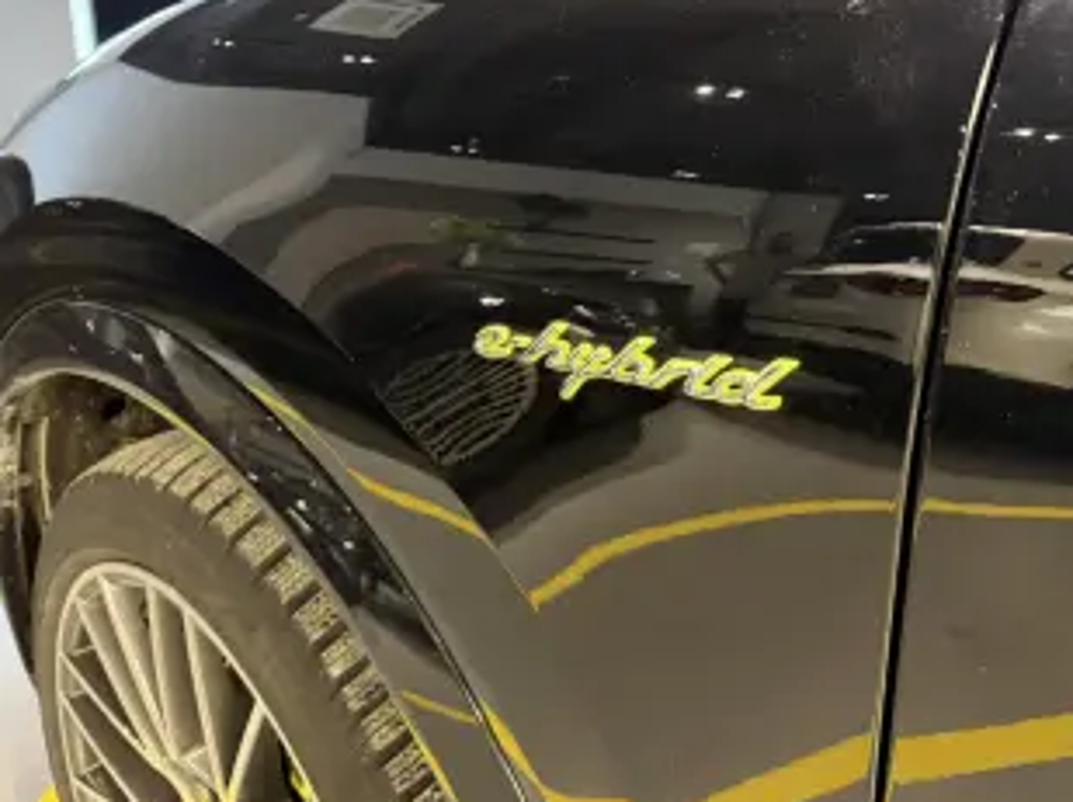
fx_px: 867
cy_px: 351
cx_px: 611
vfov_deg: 49.5
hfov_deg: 63.2
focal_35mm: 28
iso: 800
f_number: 1.78
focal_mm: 6.76
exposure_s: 1/25
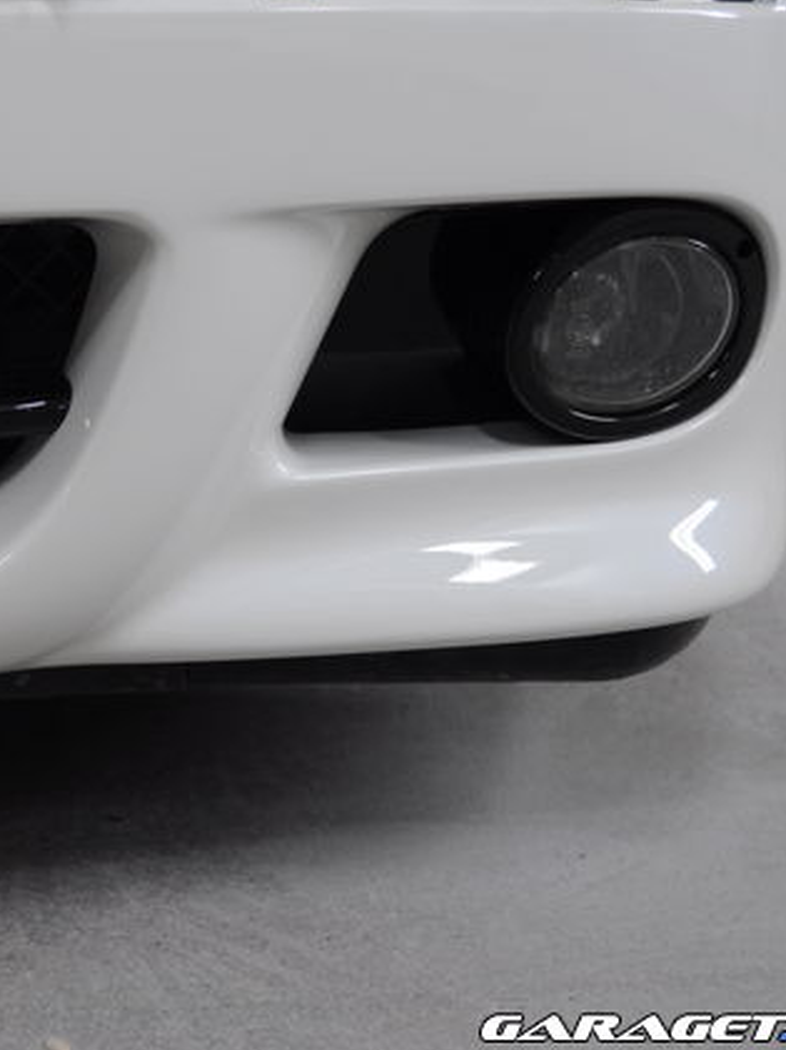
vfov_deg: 33.8
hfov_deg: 25.0
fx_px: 1728
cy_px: 523
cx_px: 110
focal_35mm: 57
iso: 500
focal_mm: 26
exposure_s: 1/50
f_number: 4
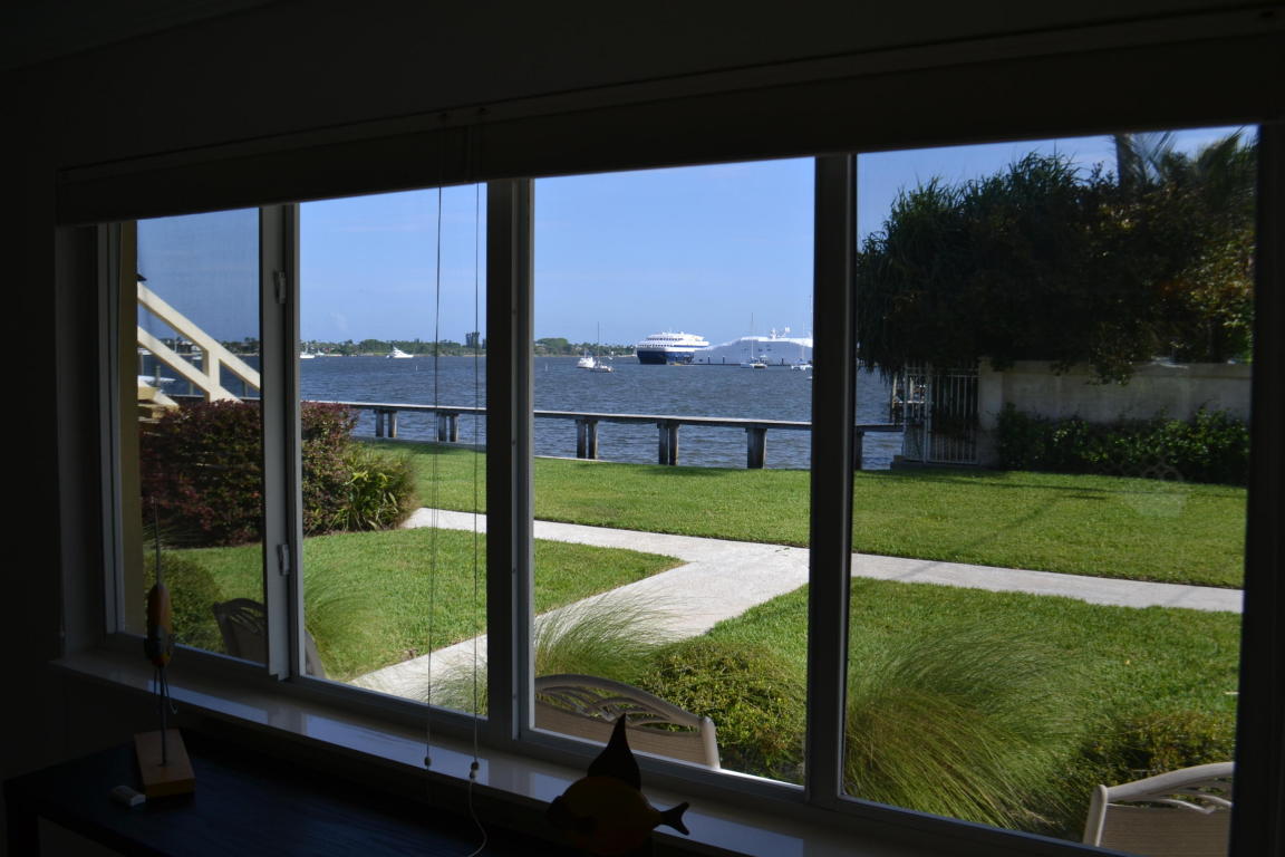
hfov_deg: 61.9
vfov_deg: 43.6
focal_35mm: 30
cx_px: 642
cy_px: 428
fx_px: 1071
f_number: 7.1
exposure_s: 1/200
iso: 100
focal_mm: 20
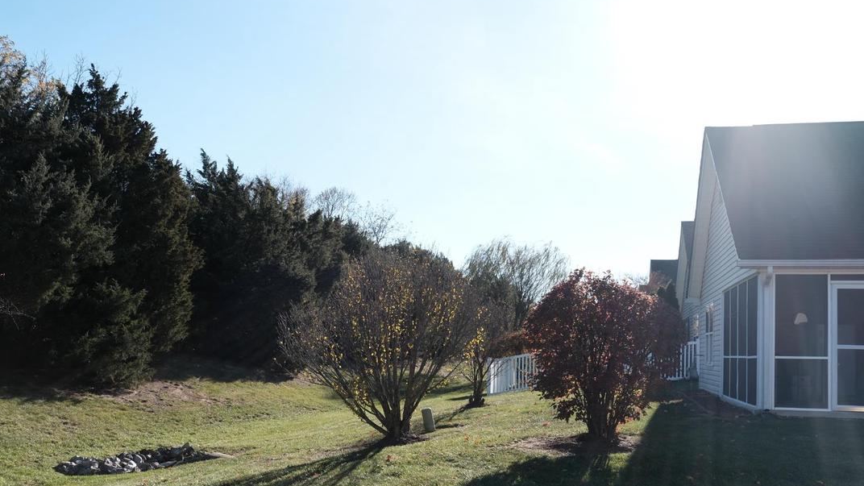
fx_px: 871
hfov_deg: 52.5
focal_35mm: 38
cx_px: 361
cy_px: 311
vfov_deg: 31.0
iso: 160
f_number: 3.2
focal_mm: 18
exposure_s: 1/1100
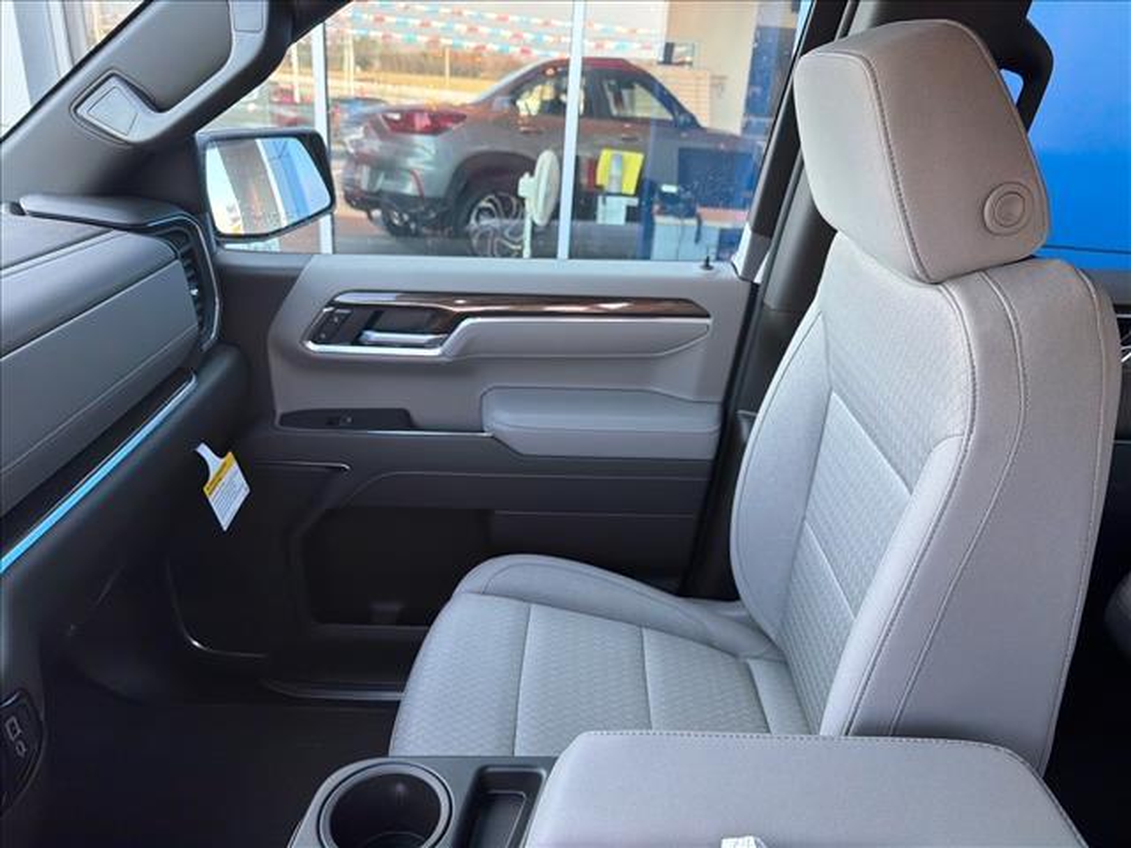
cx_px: 566
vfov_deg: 56.8
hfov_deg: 71.6
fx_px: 784
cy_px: 424
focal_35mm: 24
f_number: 1.78
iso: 320
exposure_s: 1/401
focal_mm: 6.76
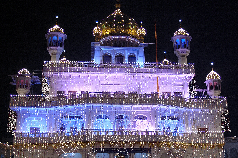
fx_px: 343
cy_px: 91
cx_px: 124
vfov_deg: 25.9
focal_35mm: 52
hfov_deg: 38.2
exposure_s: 1/45
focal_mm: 28
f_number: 3.5
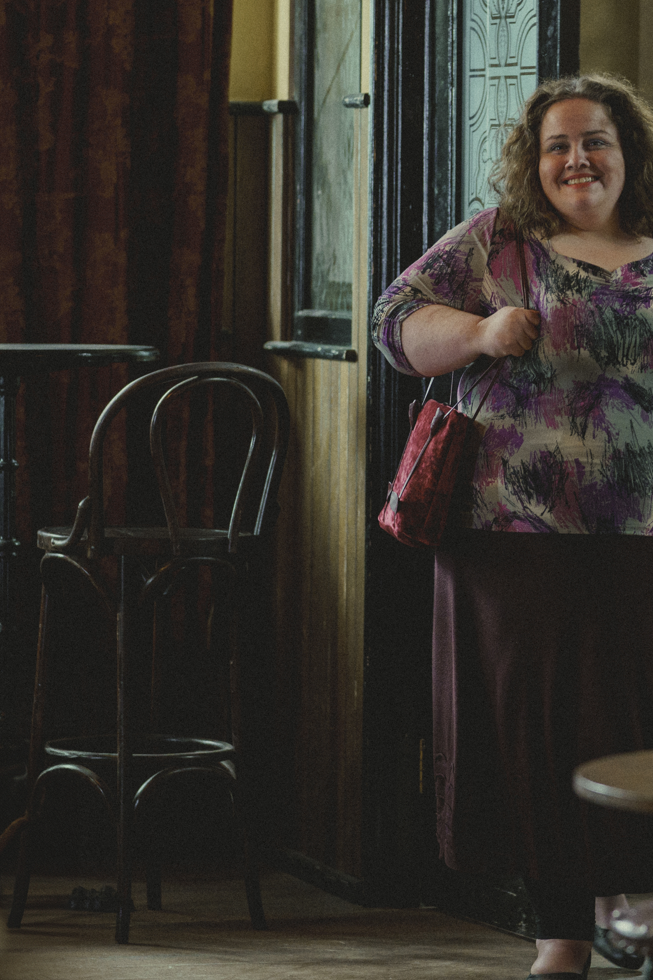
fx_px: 4461
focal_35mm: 164
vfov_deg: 12.5
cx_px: 537
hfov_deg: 8.4
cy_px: 490
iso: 3200
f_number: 2.8
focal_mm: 109
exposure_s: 1/160
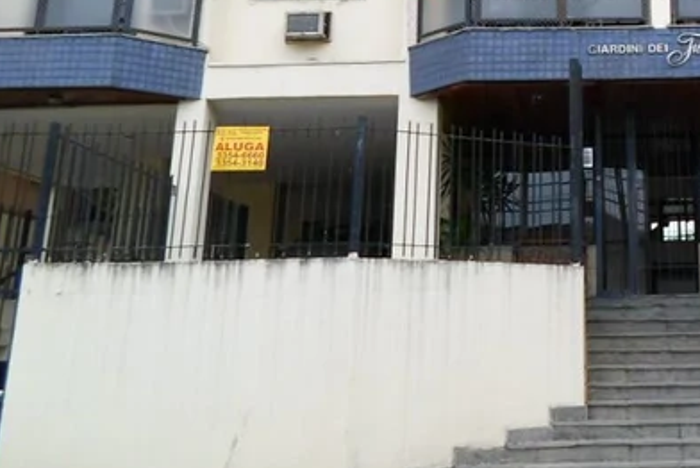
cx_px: 612
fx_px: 1031
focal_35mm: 53
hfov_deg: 35.6
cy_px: -27
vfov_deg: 24.1
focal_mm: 4.5
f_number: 2.5
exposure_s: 1/90
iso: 80
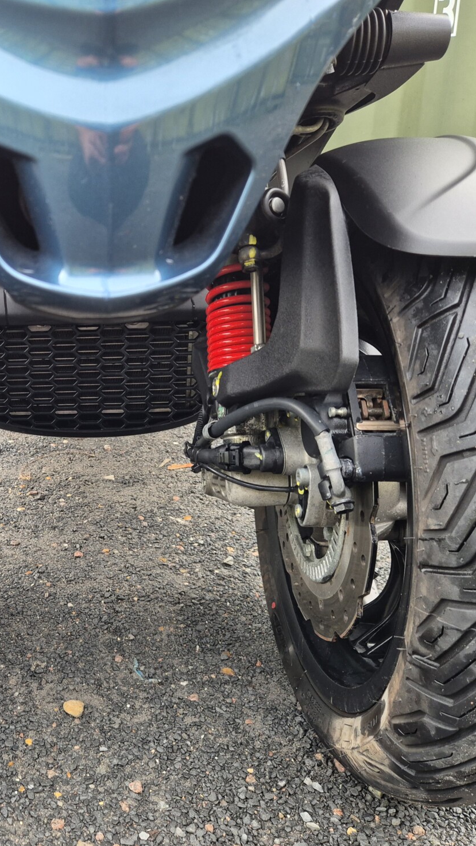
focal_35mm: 34
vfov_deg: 58.0
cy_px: 420
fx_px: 763
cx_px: 48
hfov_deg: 32.9
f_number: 1.8
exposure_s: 1/100
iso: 200
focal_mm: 5.4
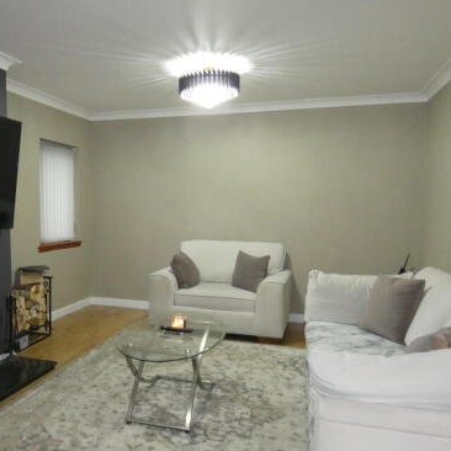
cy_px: 259
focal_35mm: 31
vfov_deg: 52.3
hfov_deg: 51.5
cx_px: 147
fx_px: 457
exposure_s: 1/60
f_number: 2.9
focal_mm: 3.9
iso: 800
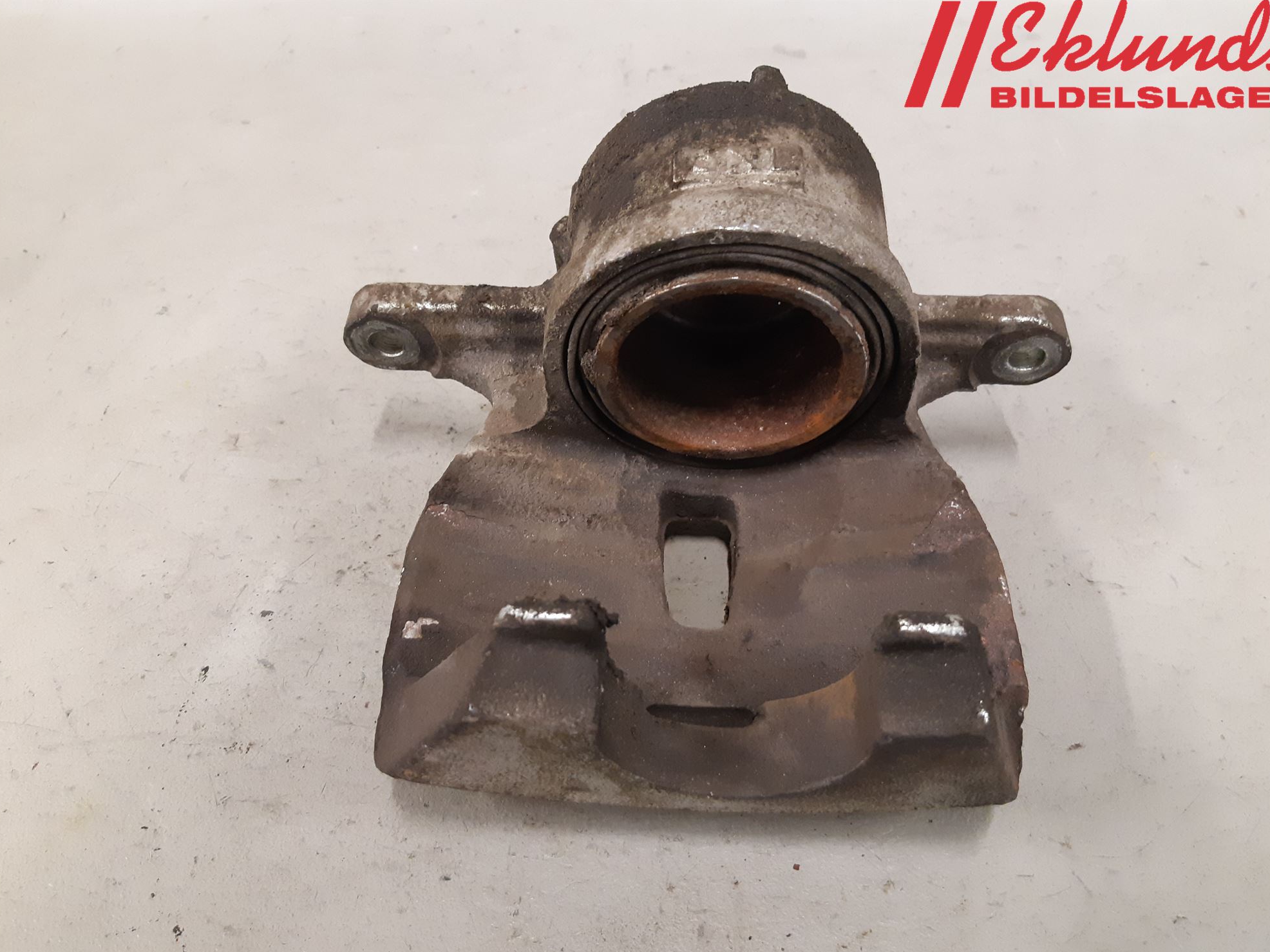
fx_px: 991
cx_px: 640
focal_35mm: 27
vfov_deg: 51.3
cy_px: 493
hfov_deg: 65.3
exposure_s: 1/50
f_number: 1.7
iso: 320
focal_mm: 3.93
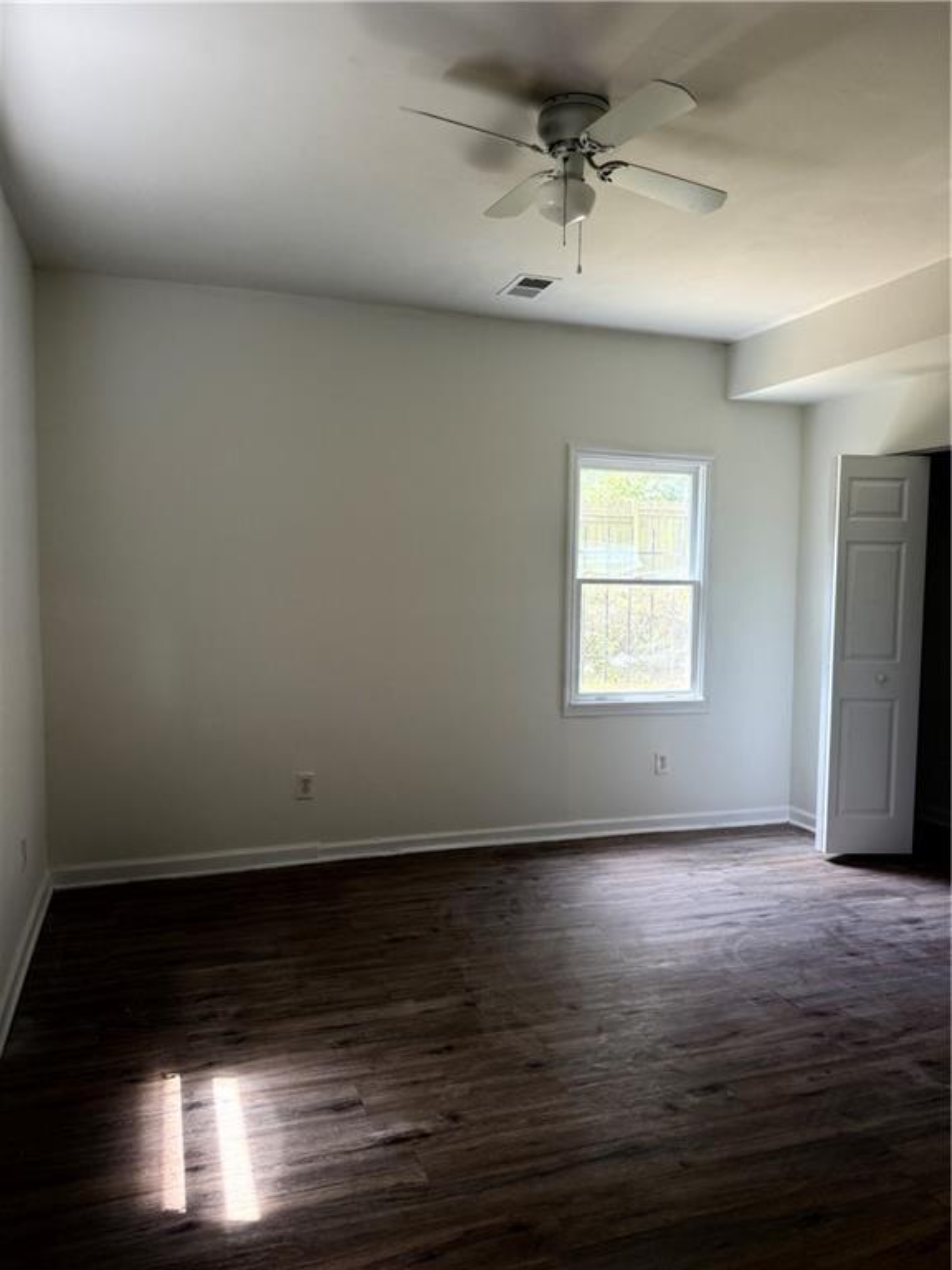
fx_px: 880
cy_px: 635
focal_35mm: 24
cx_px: 476
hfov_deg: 56.8
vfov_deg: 71.6
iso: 200
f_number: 1.78
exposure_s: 1/195
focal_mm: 6.76
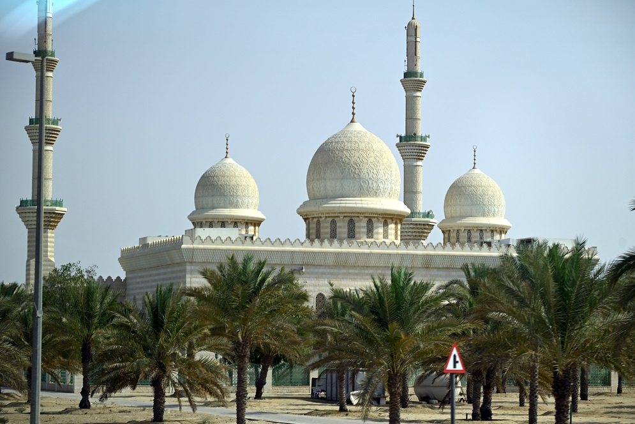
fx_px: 1800
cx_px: 318
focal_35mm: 102
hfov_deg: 20.0
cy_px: 212
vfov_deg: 13.4
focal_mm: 102
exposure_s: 1/500
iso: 280
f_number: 4.5
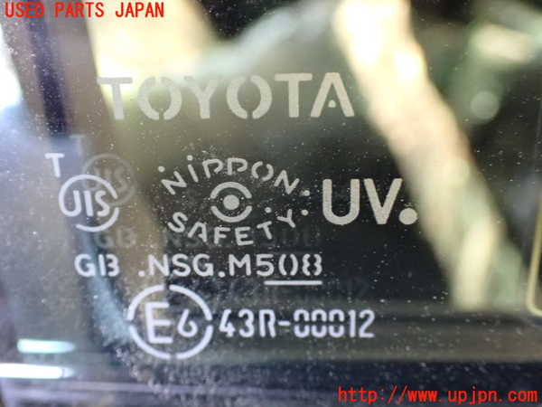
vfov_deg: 35.1
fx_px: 642
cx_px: 271
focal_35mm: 41
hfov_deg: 45.8
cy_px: 204
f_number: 2.8
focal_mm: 7.31
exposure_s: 1/25
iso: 1600
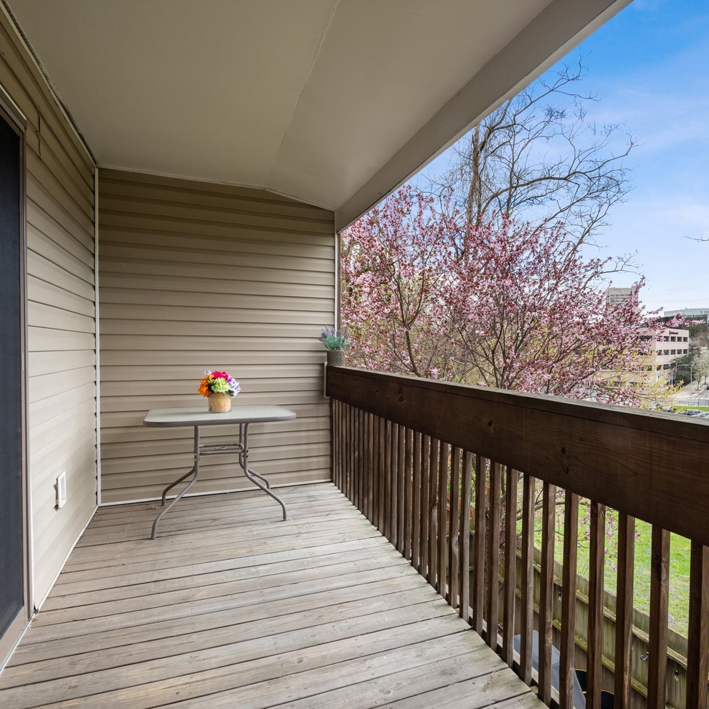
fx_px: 510
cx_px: 438
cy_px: 355
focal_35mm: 22
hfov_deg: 68.7
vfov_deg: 69.6
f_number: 11
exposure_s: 1/125
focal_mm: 17
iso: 200
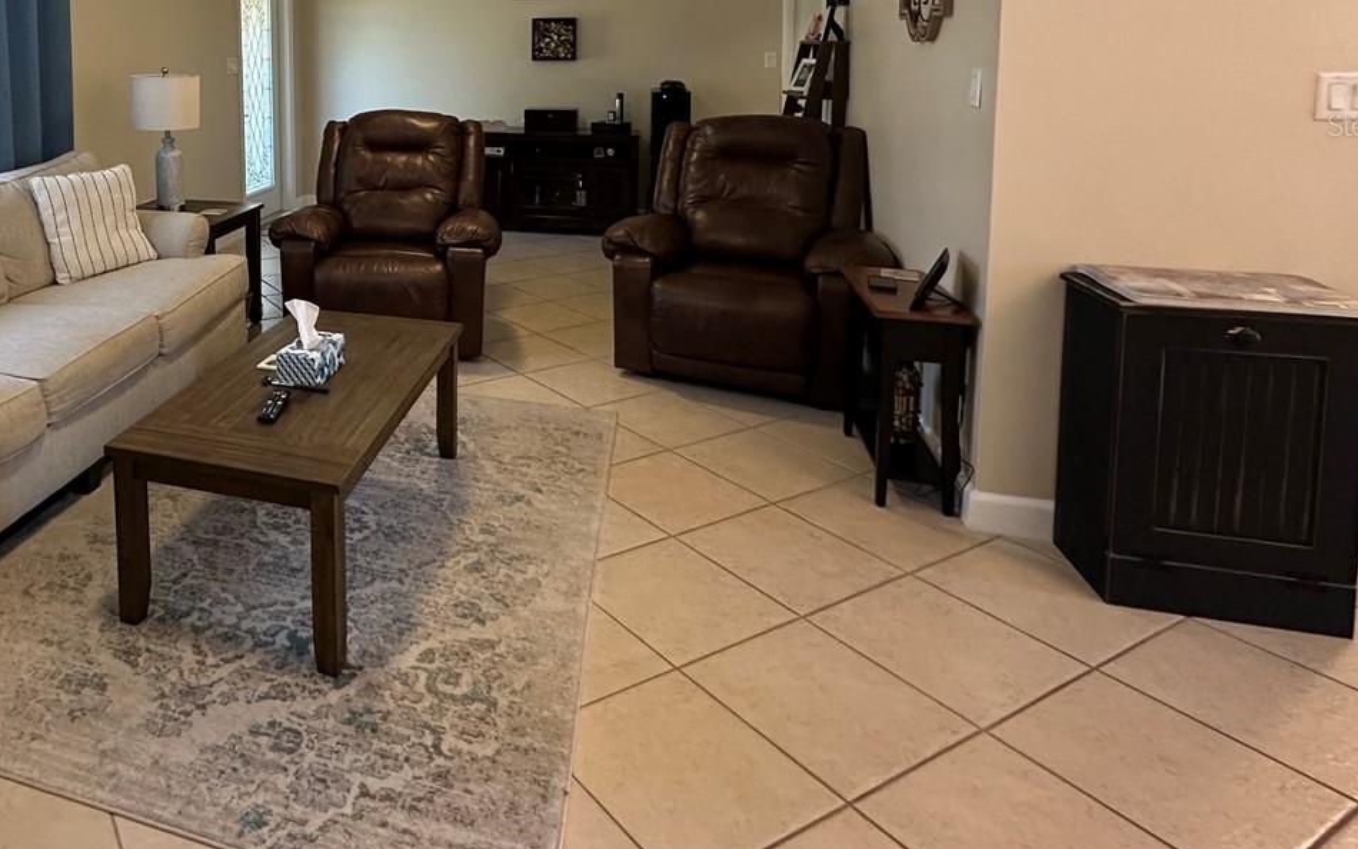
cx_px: 319
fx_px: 925
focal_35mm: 25
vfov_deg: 45.7
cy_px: 124
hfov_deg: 67.3
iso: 320
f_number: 2.2
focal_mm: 2.22
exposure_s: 1/60
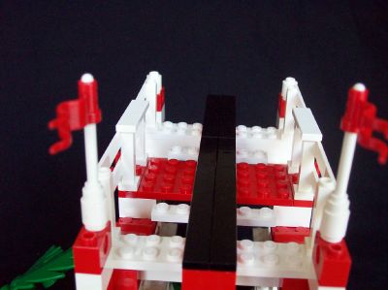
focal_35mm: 45
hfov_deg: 42.1
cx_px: 194
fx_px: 504
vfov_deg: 32.1
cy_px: 145
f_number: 3
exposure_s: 1/27.1
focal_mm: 7.6
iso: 160
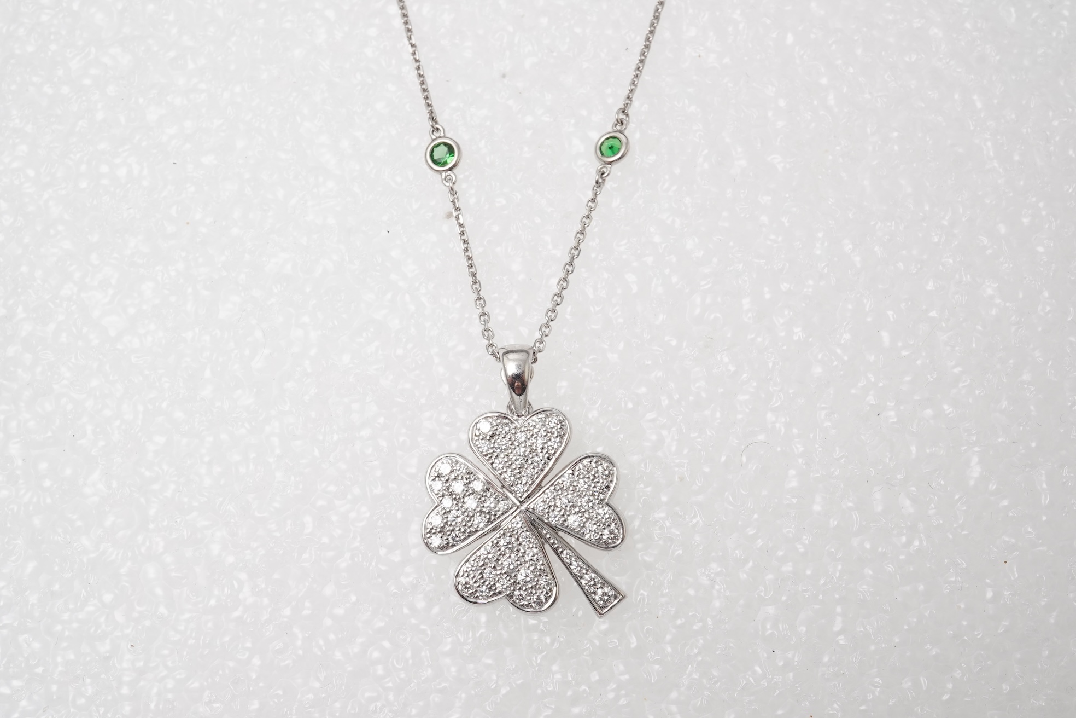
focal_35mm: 45
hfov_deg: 43.6
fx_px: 1345
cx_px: 538
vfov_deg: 29.9
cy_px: 359
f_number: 22
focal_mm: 30
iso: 500
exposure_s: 1/125
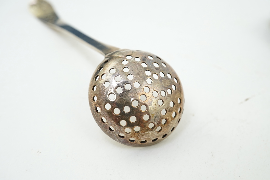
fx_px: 337
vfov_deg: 29.9
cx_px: 135
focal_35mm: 45
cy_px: 90
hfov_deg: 43.6
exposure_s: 1/50
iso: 500
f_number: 13
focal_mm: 30
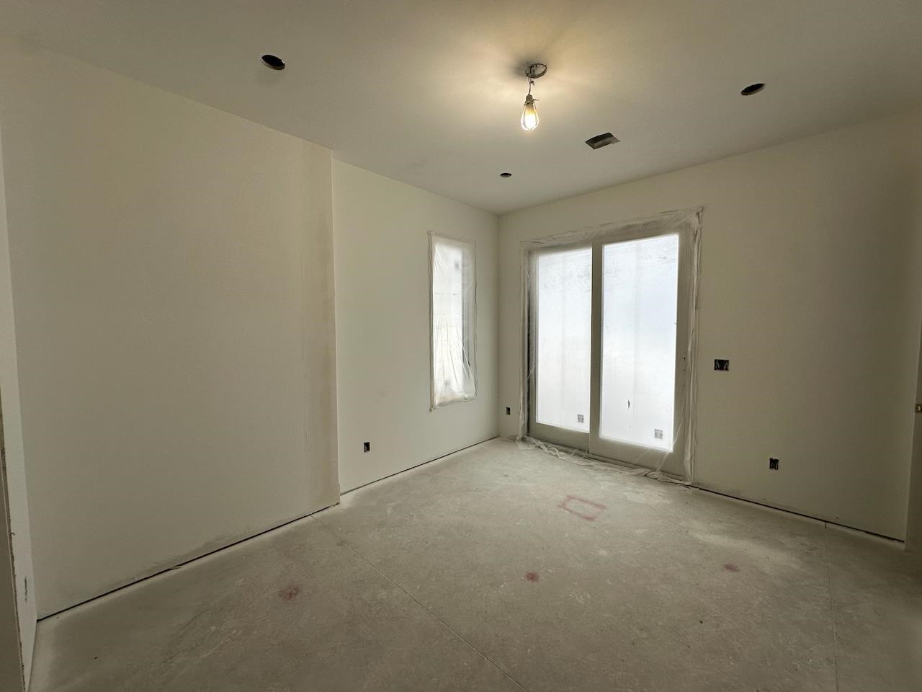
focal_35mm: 14
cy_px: 346
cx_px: 461
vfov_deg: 85.7
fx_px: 373
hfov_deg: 102.1
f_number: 2.2
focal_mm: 2.22
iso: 80
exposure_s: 1/120
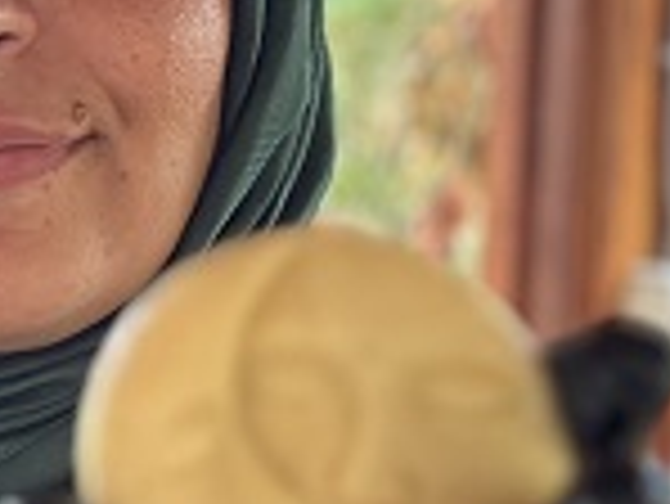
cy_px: 356
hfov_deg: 10.1
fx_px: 3739
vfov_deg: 7.7
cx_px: -121
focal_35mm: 193
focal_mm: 6.86
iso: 400
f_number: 1.78
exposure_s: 1/58
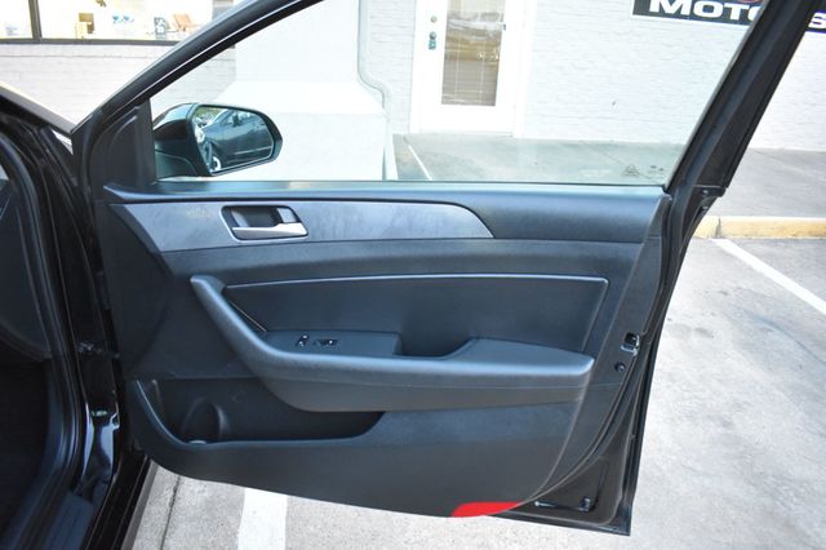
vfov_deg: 47.9
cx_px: 413
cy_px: 275
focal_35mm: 27
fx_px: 619
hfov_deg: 67.4
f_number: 3.5
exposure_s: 1/30
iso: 3200
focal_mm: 18
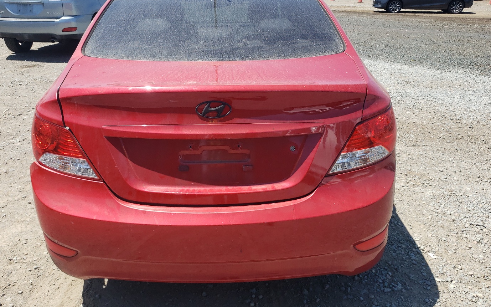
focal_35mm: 32
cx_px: 228
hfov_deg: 59.6
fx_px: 428
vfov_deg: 39.4
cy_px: 138
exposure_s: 1/2000
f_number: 1.5
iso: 50
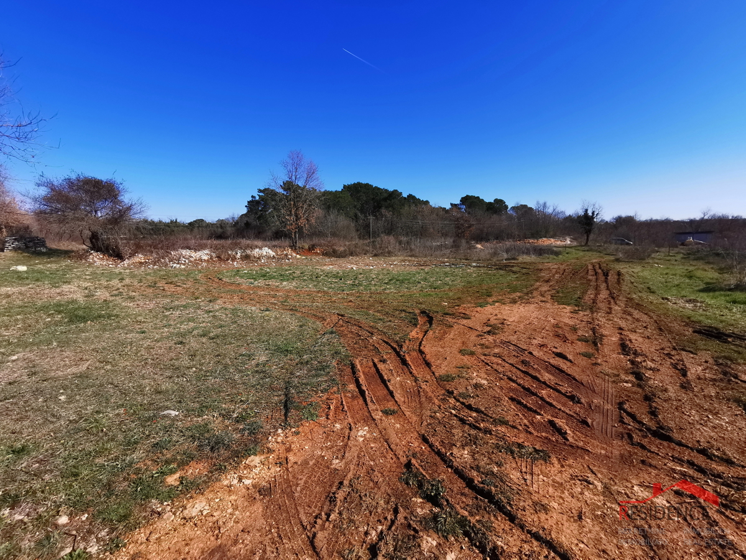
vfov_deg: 78.1
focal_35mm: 16
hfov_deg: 94.5
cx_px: 373
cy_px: 280
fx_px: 345
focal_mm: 2.35
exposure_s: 1/995
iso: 50
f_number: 2.2
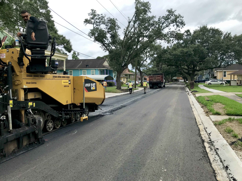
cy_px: 90
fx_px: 196
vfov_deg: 49.7
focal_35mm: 28
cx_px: 121
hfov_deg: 63.4
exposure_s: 1/1709
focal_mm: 3.99
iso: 20
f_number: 1.8
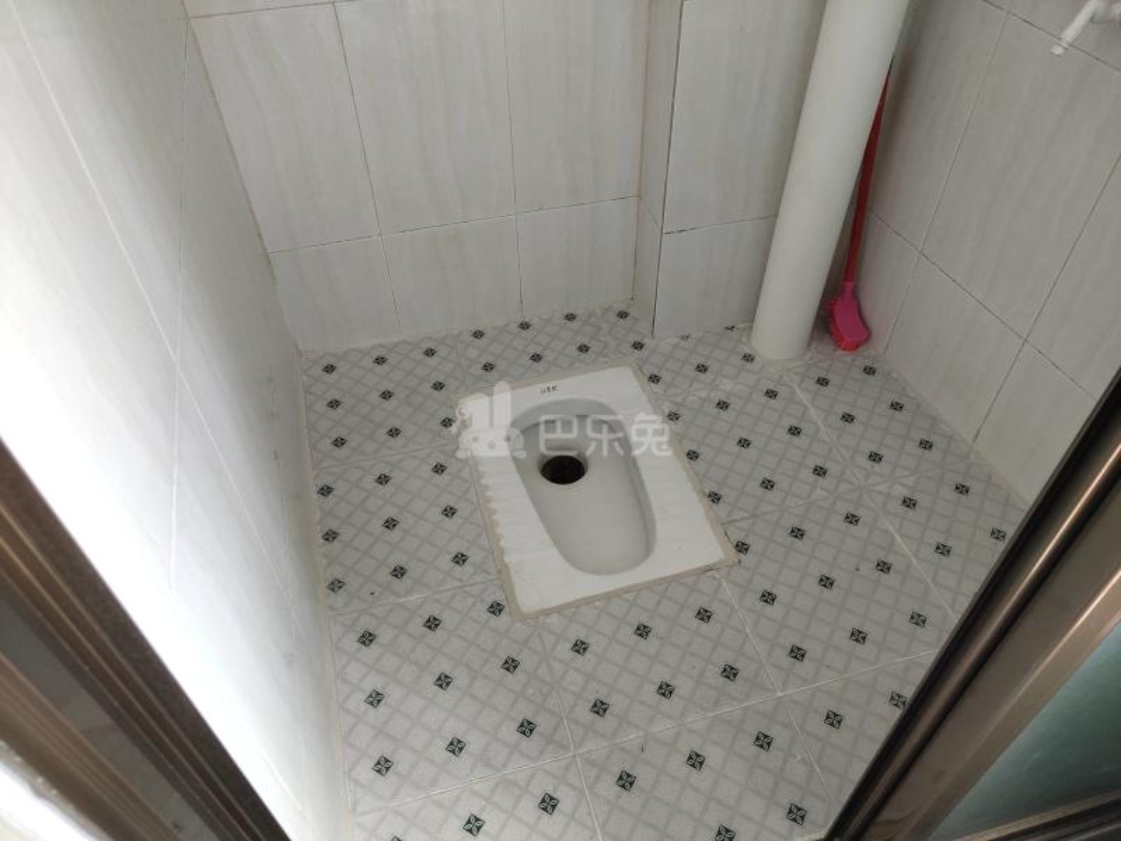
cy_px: 420
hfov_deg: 60.0
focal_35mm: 30
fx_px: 972
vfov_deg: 46.8
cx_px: 560
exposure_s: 1/100
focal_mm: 4.35
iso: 80
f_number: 1.8
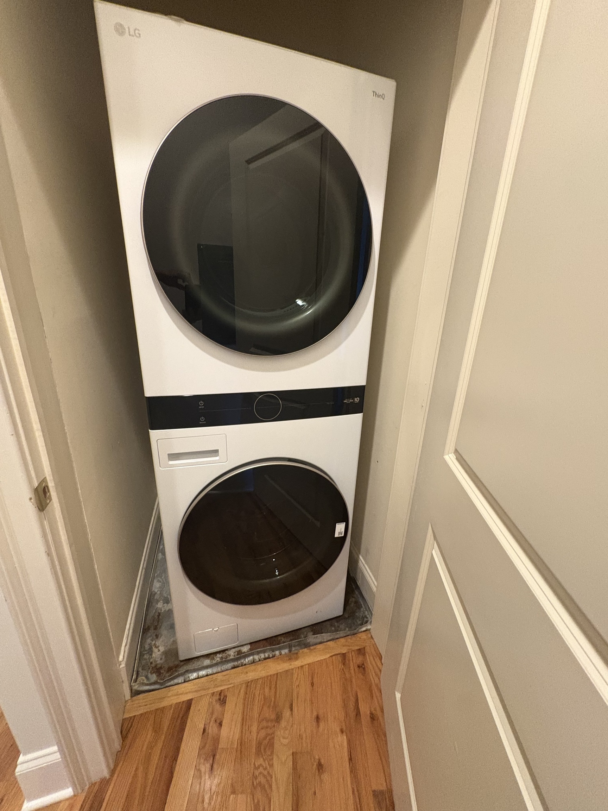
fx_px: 328
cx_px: 304
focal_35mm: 14
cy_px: 406
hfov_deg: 85.7
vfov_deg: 102.1
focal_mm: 2.22
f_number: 2.2
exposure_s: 1/60
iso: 640
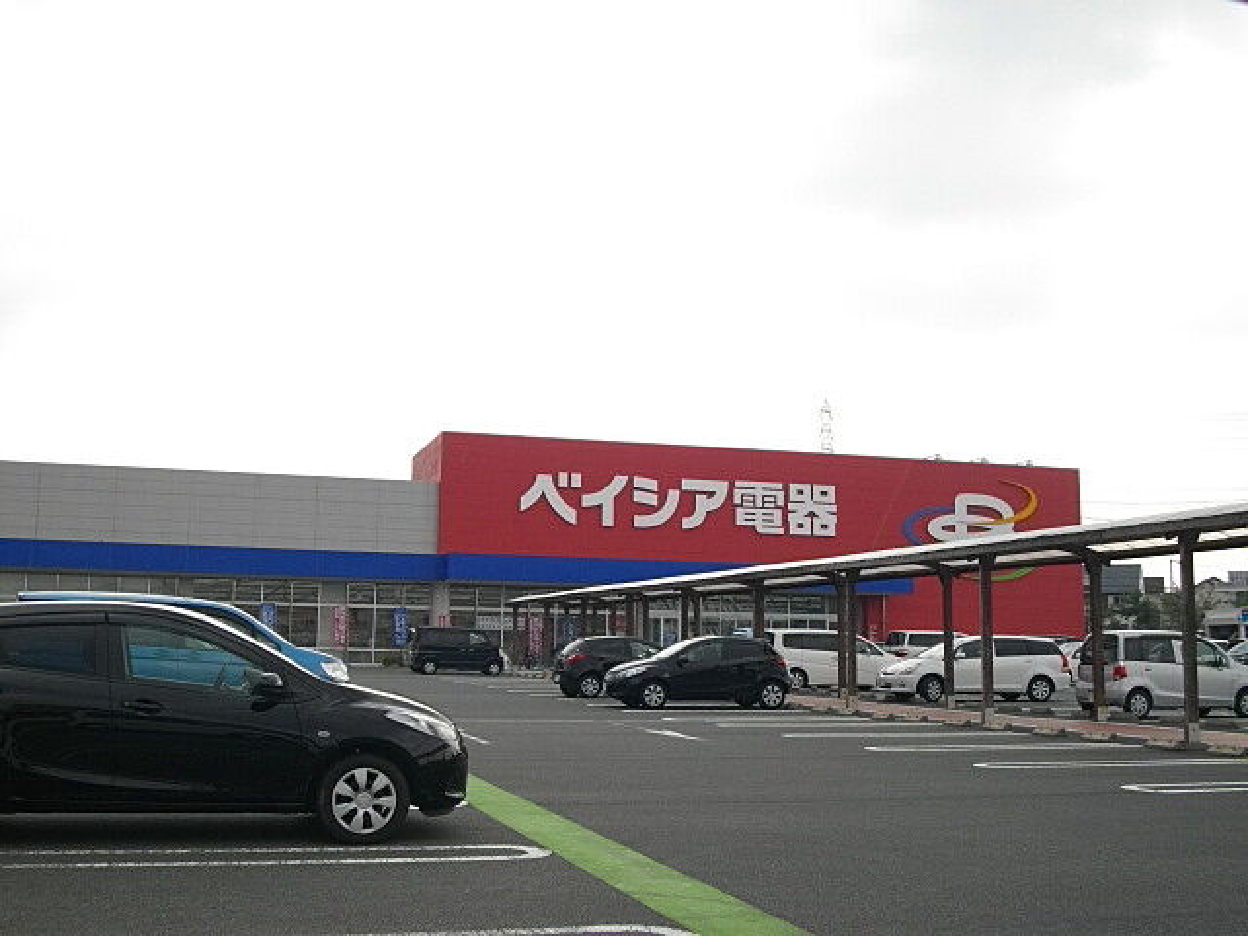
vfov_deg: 36.8
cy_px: 468
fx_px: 1406
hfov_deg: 47.9
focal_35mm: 39
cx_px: 624
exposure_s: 1/100
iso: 100
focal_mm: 7.1
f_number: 9.9
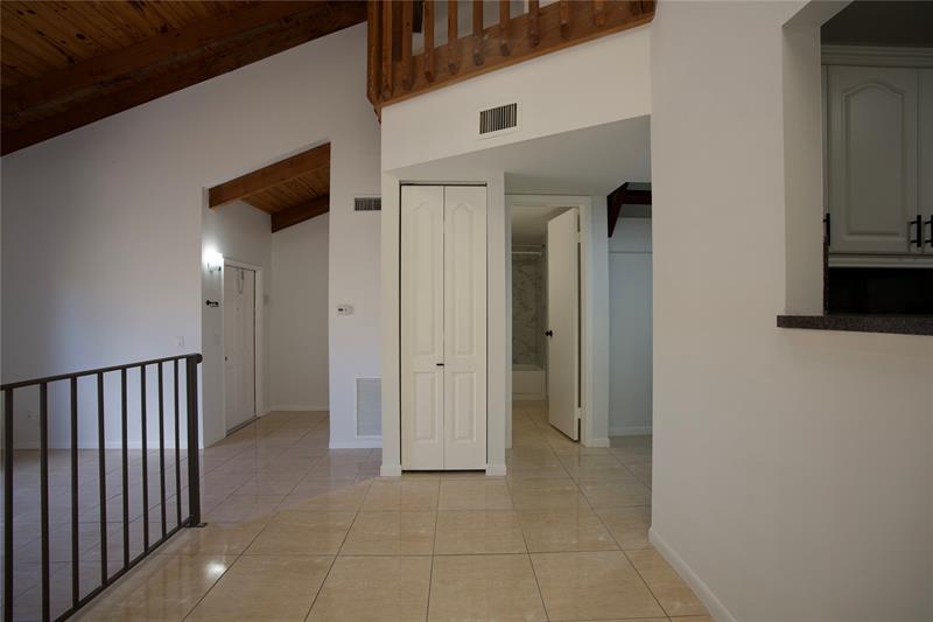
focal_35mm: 16
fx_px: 415
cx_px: 466
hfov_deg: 96.7
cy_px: 311
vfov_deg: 73.7
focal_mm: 16
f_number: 5.6
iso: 640
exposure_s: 1/125
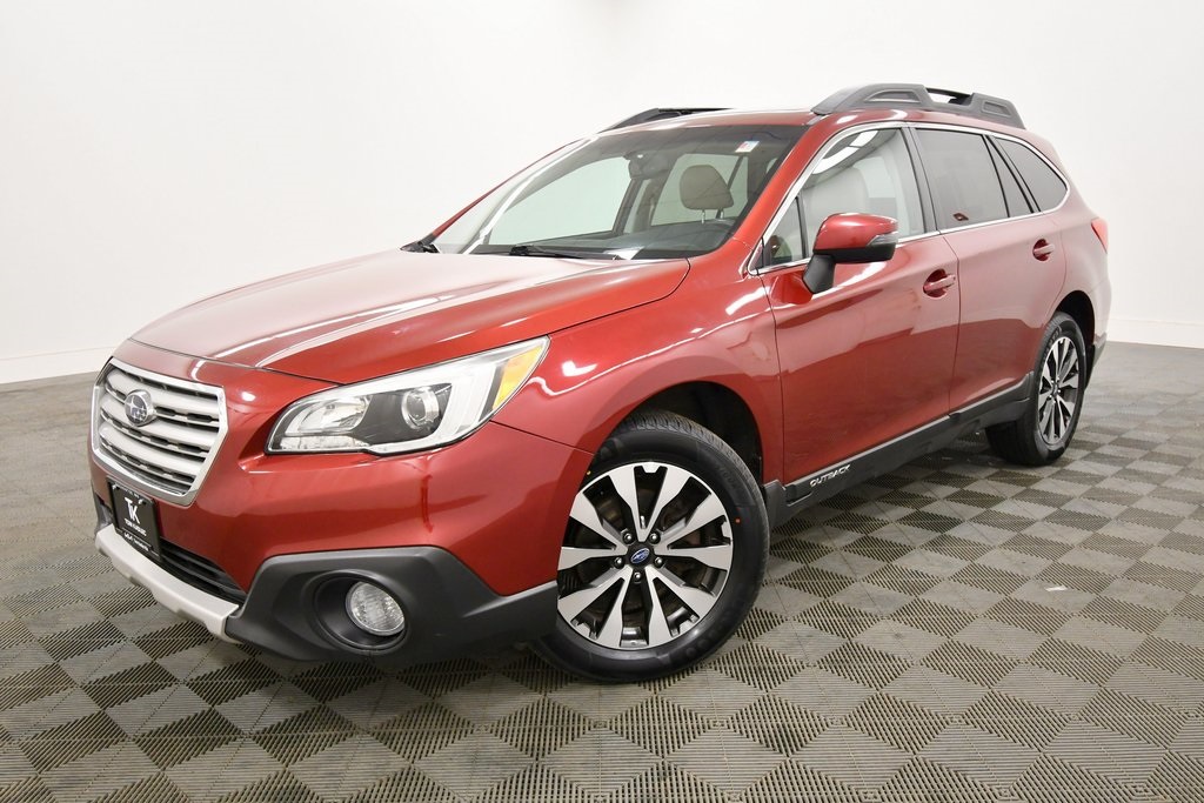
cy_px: 402
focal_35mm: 28
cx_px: 602
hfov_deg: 65.5
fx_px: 937
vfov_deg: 46.4
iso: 1400
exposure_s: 1/125
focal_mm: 19
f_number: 5.6
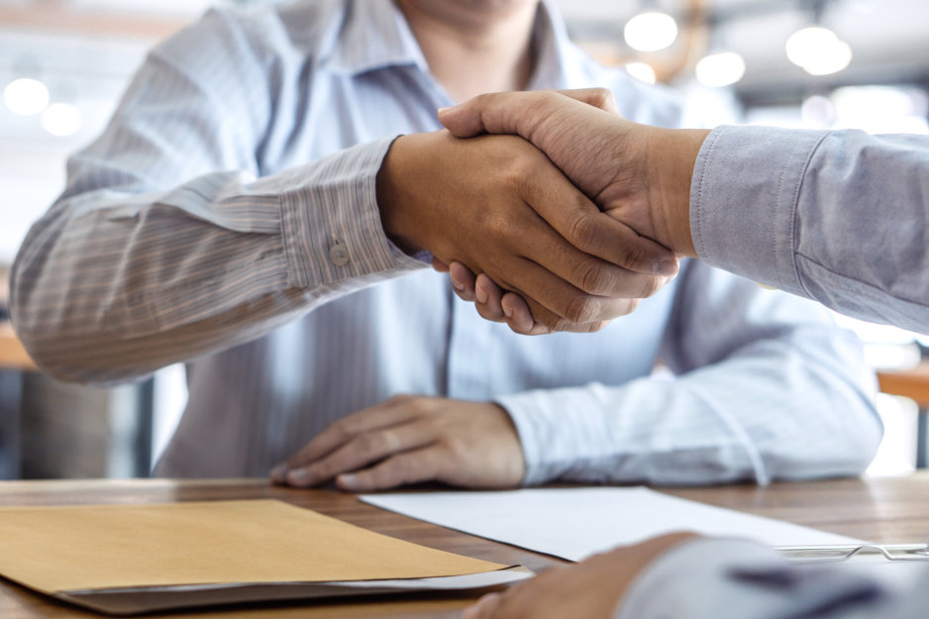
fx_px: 1935
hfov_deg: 27.0
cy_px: 310
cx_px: 464
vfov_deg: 18.2
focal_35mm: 75
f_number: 2.8
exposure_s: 1/60
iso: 400
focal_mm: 50
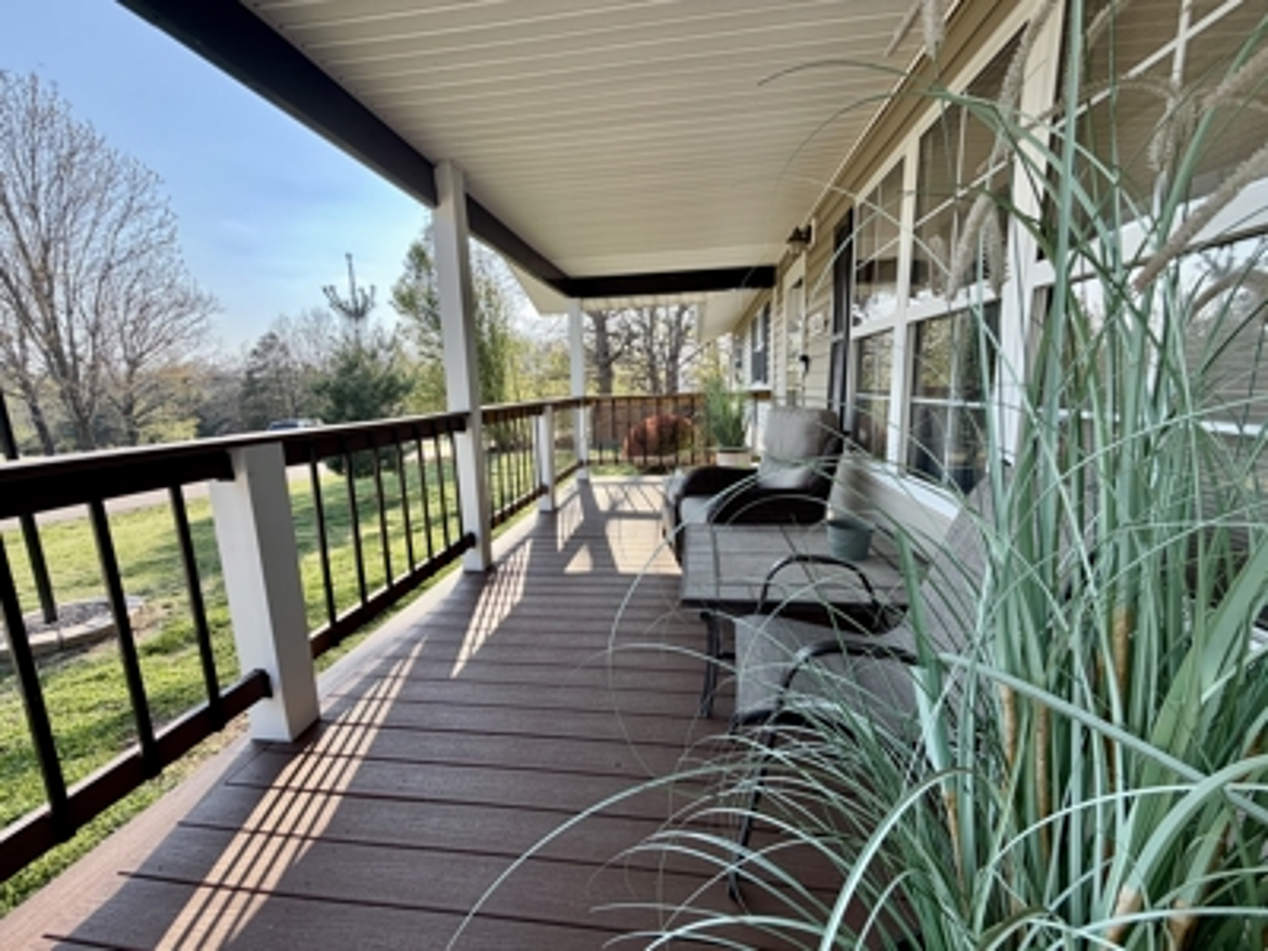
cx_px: 634
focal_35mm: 14
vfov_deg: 85.7
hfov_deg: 102.1
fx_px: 513
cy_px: 476
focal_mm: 2.22
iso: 50
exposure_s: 1/383
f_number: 2.2
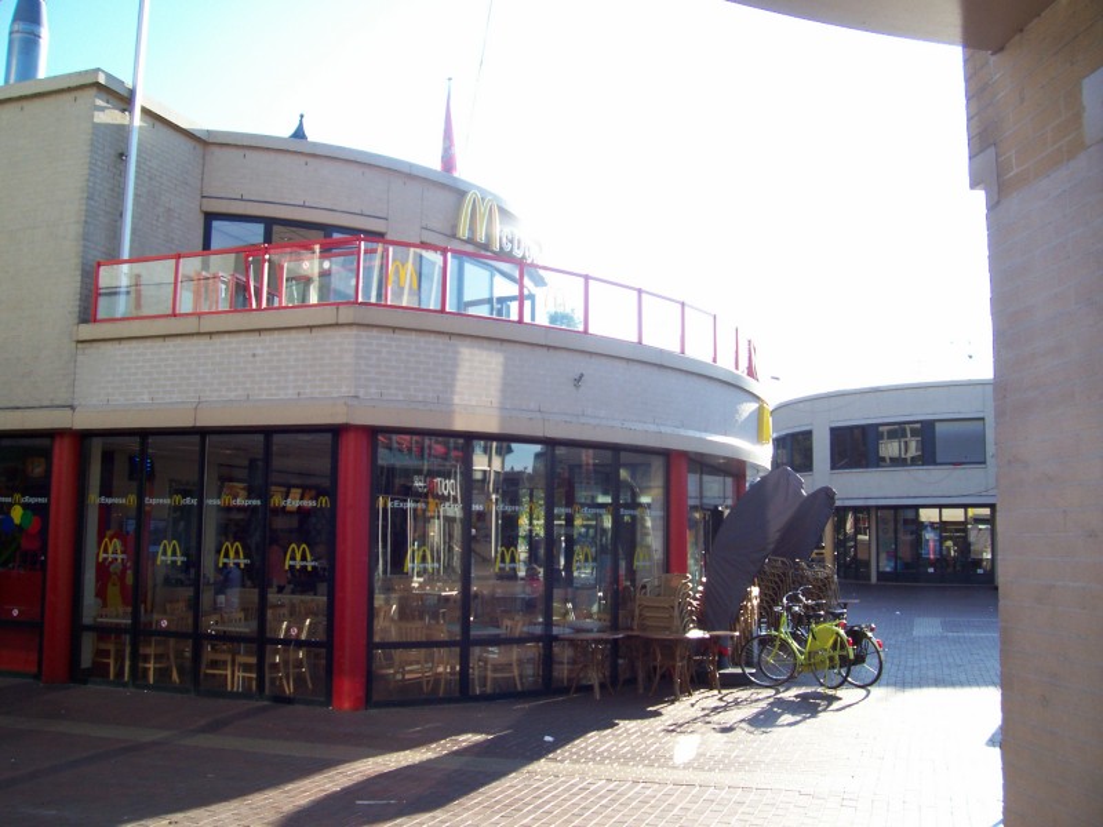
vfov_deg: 41.8
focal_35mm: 34
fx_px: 1083
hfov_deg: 54.0
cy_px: 414
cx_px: 552
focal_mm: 5.6
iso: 80
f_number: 2.7
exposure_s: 1/387
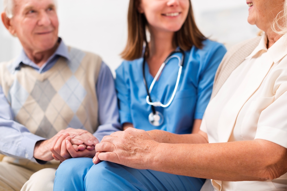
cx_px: 144
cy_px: 96
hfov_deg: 39.6
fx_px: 399
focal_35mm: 50
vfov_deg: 27.0
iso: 160
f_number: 2.8
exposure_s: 1/160
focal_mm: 50
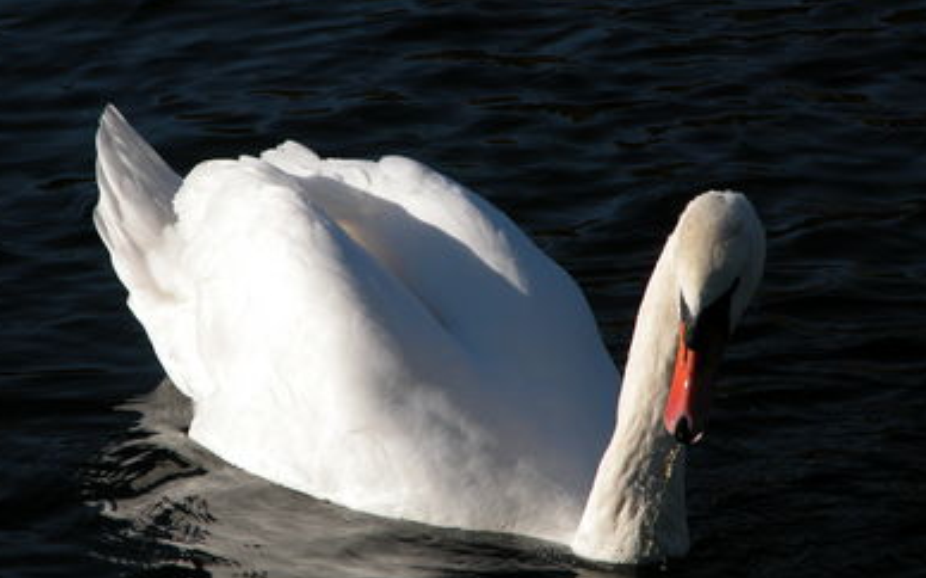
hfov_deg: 6.9
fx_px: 7718
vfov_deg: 4.3
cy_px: 272
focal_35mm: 306
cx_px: 461
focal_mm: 71.2
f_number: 6.6
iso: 100
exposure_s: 1/541
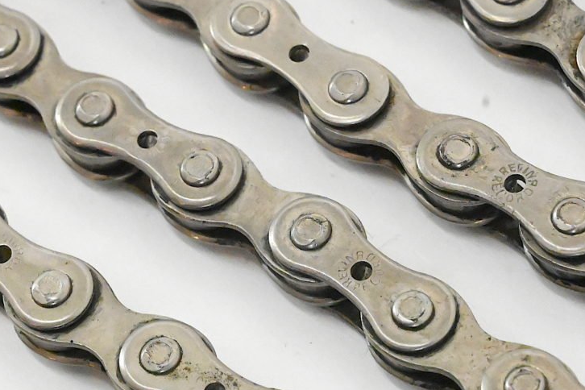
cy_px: 134
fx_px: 3006
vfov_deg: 7.4
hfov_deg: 11.1
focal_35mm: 185
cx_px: 280
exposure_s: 1/500
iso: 18000
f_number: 14
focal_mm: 70
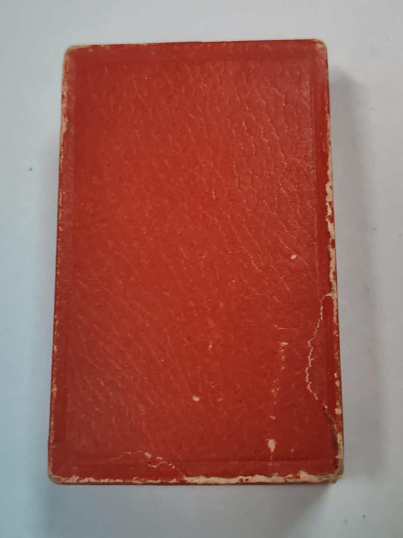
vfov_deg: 35.5
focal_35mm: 54
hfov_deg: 27.0
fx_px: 838
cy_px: 269
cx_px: 202
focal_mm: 5.52
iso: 640
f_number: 1.95
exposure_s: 1/50
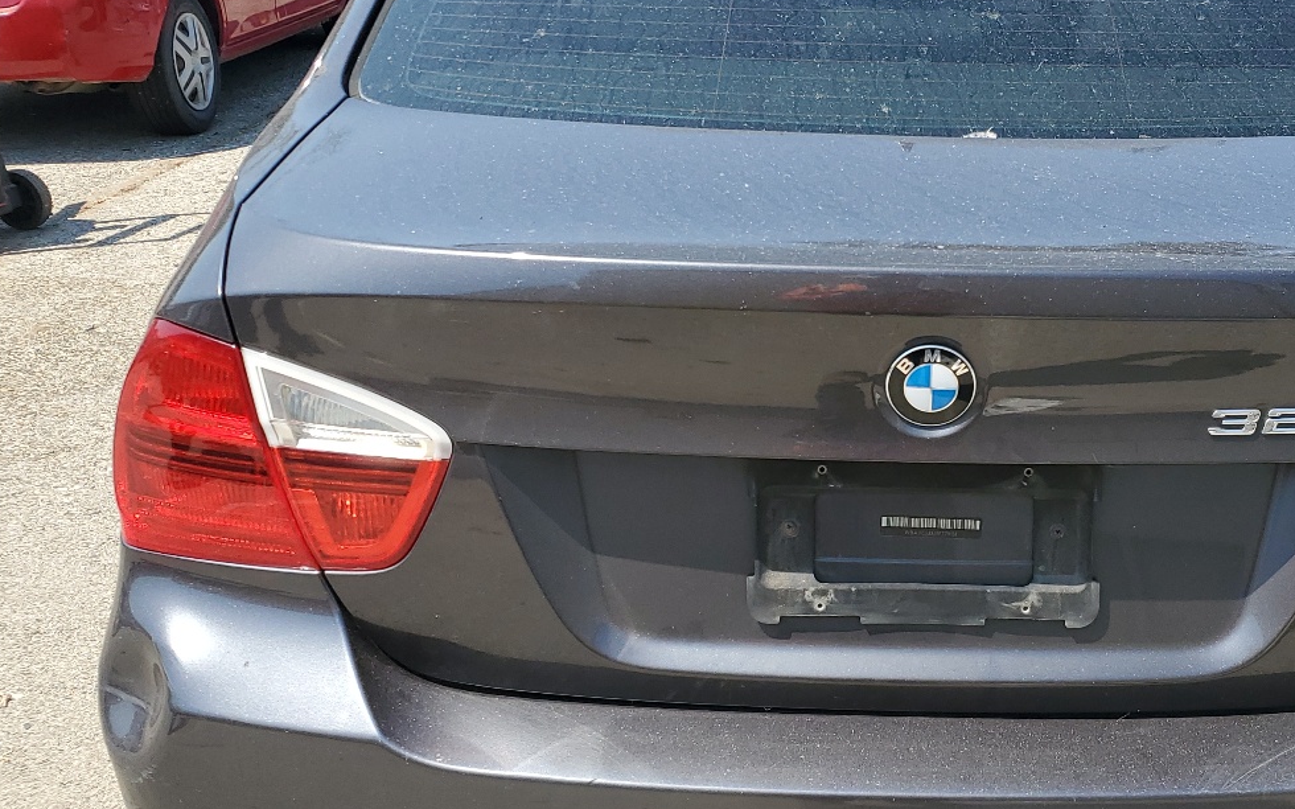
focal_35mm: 45
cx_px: 879
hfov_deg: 43.7
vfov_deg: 28.6
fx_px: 1588
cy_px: 435
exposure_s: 1/2000
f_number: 1.5
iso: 50
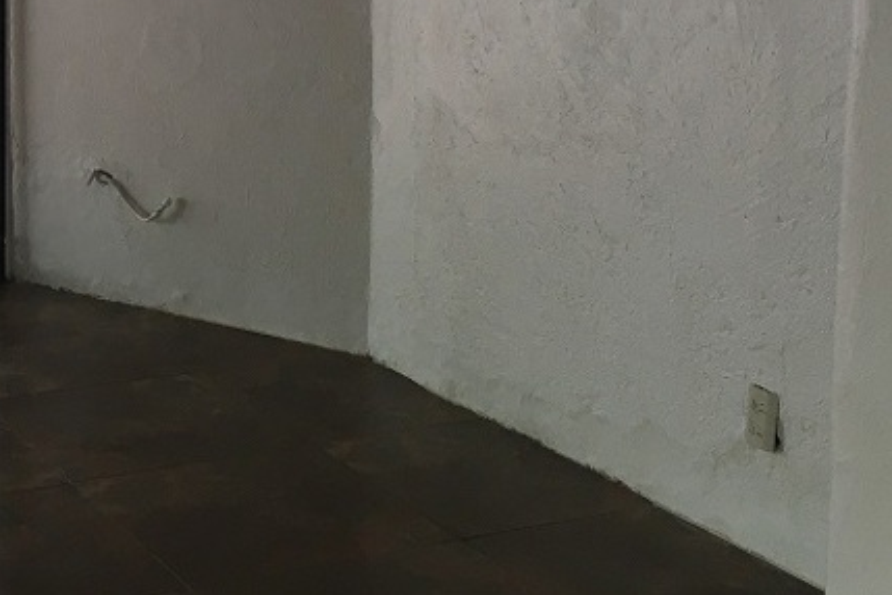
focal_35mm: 75
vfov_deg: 17.8
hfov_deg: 26.3
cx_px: 137
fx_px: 1858
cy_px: 33
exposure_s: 1/30
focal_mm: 4.15
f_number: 2.2
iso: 25
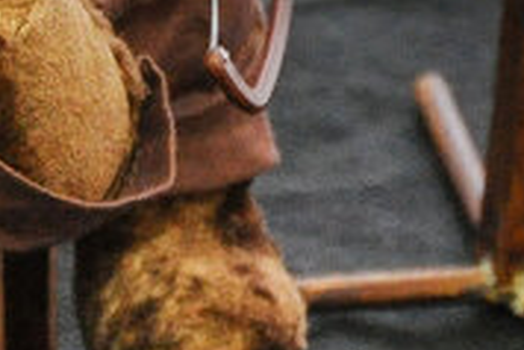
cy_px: -104
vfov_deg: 1.9
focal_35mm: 708
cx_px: 652
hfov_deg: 2.9
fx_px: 10313
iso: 1600
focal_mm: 70
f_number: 5.3
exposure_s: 1/30
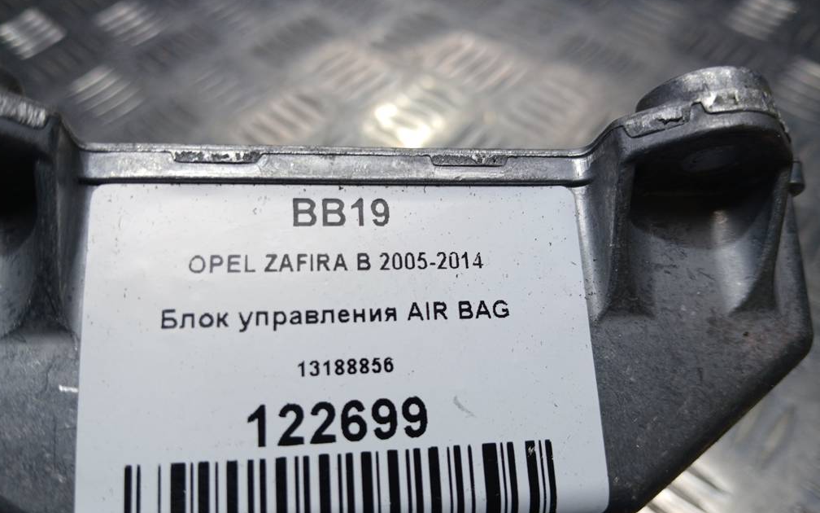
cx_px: 410
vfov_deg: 44.5
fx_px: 626
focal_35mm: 28
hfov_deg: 66.5
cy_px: 255
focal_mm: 3.98
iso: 25
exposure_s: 1/100
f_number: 1.8
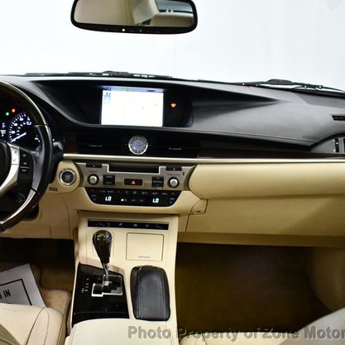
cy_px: 172
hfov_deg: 35.7
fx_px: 530
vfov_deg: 36.1
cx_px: 118
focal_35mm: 47
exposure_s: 1/125
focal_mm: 18
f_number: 3.5
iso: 2200
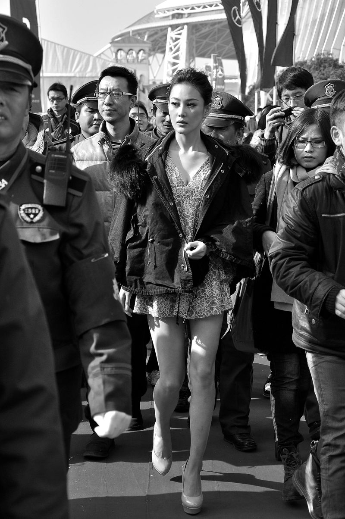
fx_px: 1124
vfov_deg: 26.0
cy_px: 260
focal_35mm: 78
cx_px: 172
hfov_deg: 17.5
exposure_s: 1/1000
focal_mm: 52
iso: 400
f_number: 5
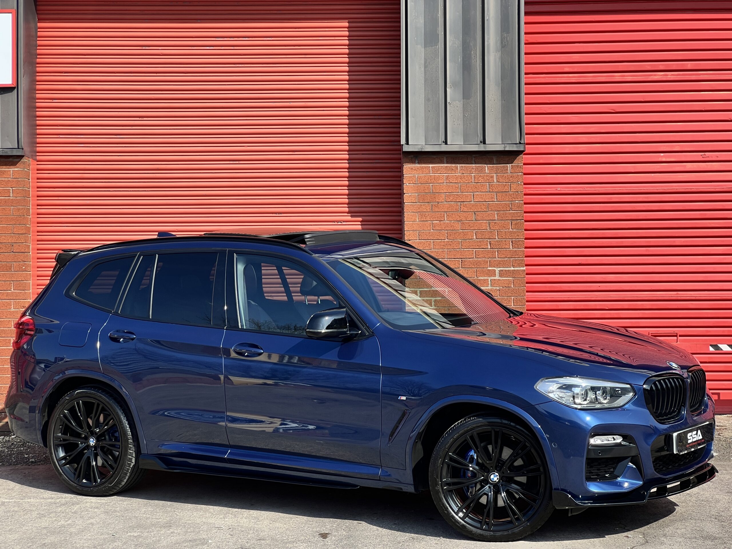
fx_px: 1628
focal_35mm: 77
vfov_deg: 19.1
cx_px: 366
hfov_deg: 25.3
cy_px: 274
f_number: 2.8
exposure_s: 1/356
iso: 32
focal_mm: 9
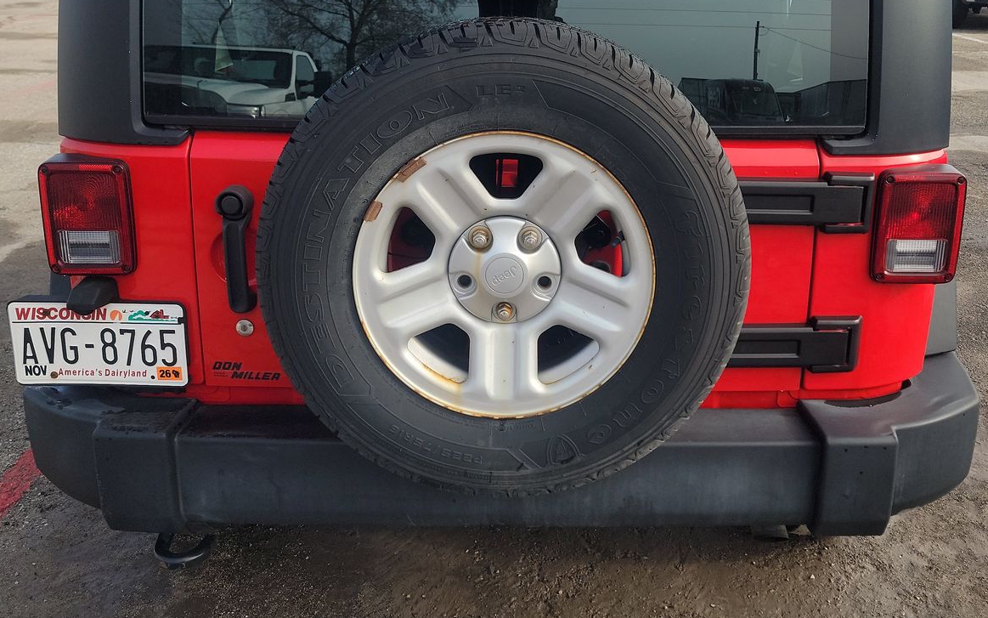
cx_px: 515
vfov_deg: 35.8
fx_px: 942
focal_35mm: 35
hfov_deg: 55.3
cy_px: 187
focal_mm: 6.7
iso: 50
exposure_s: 1/436
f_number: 1.8
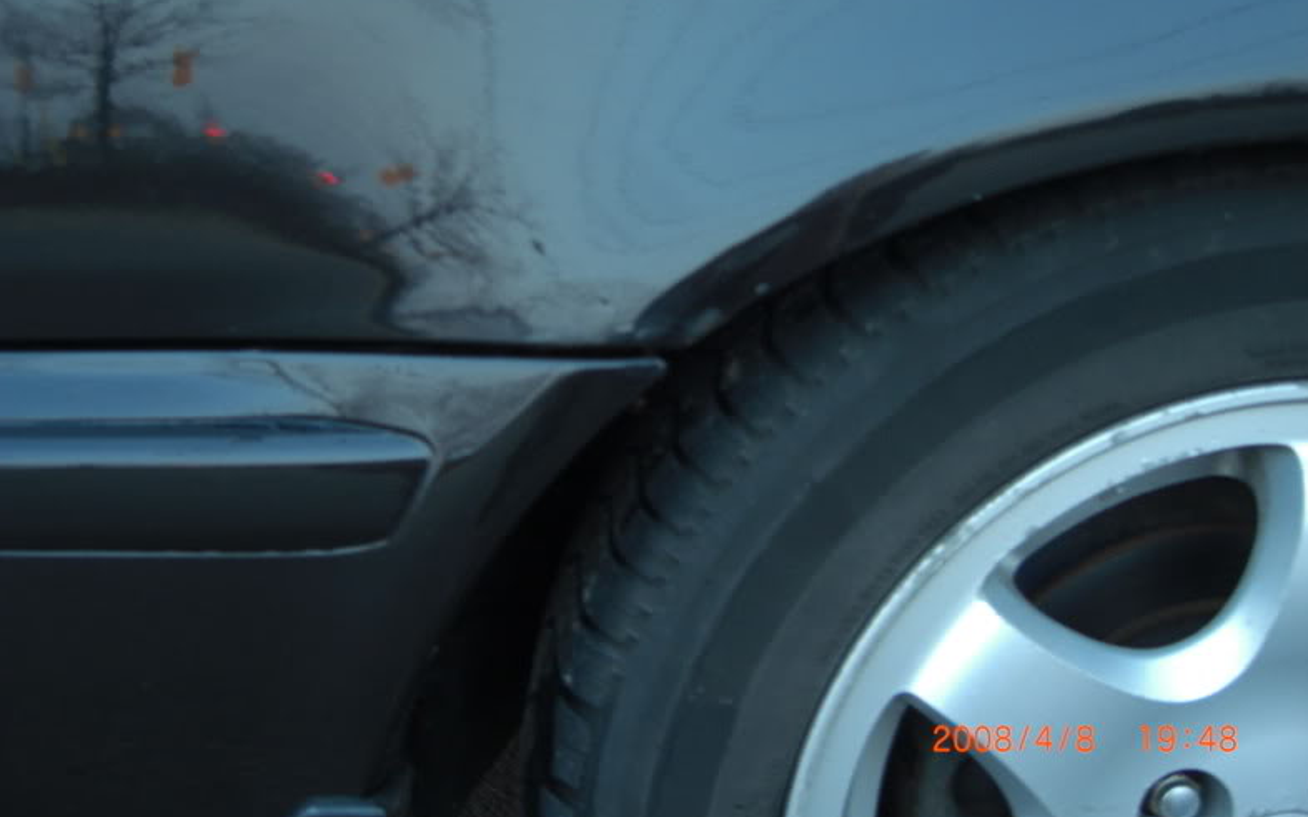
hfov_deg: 48.2
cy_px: 343
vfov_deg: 31.2
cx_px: 652
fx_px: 1461
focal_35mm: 41
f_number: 2.8
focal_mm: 7.9
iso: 200
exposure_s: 1/13
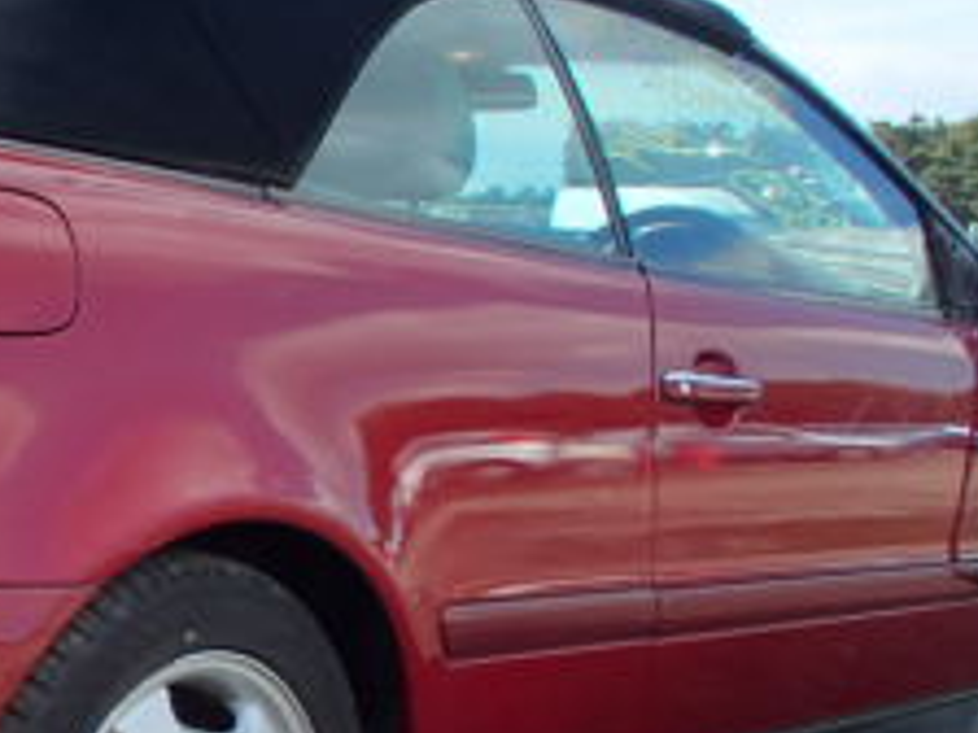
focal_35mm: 80
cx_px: -140
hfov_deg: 22.8
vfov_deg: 18.4
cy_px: 506
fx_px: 2260
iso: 100
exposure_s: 1/400
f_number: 3.9
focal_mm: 5
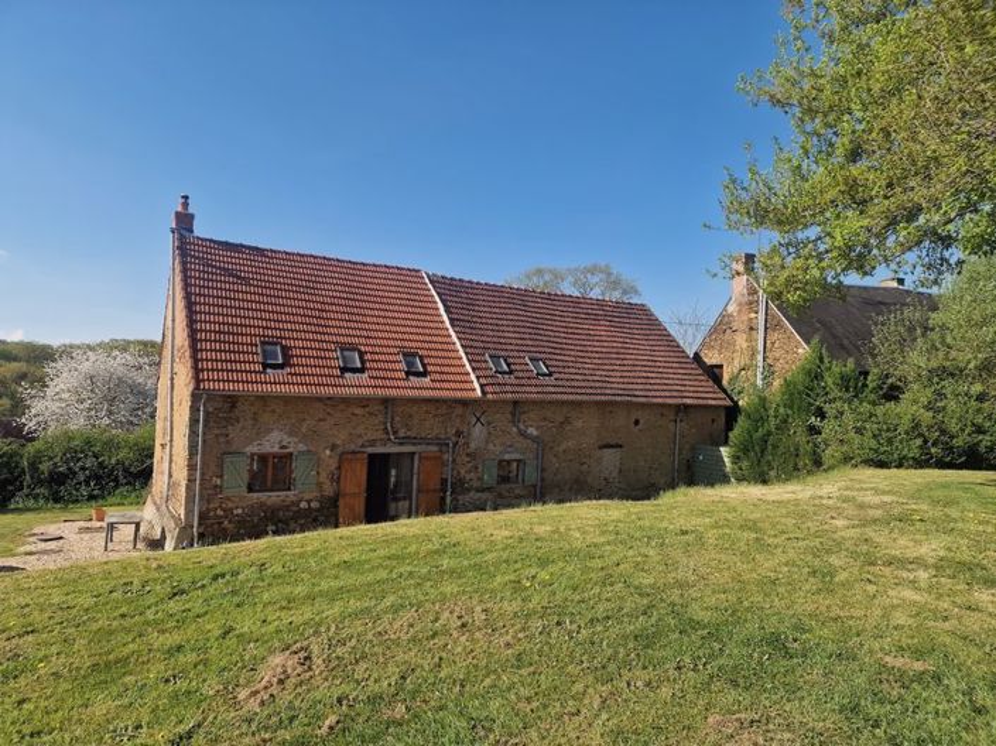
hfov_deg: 74.0
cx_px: 498
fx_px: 661
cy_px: 373
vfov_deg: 58.8
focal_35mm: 23
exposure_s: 1/1036
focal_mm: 6.4
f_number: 1.8
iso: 50
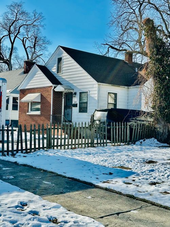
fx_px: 314
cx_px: 85
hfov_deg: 30.3
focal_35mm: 48
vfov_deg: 39.7
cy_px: 114
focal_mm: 6.86
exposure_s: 1/4184
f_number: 1.78
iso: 64
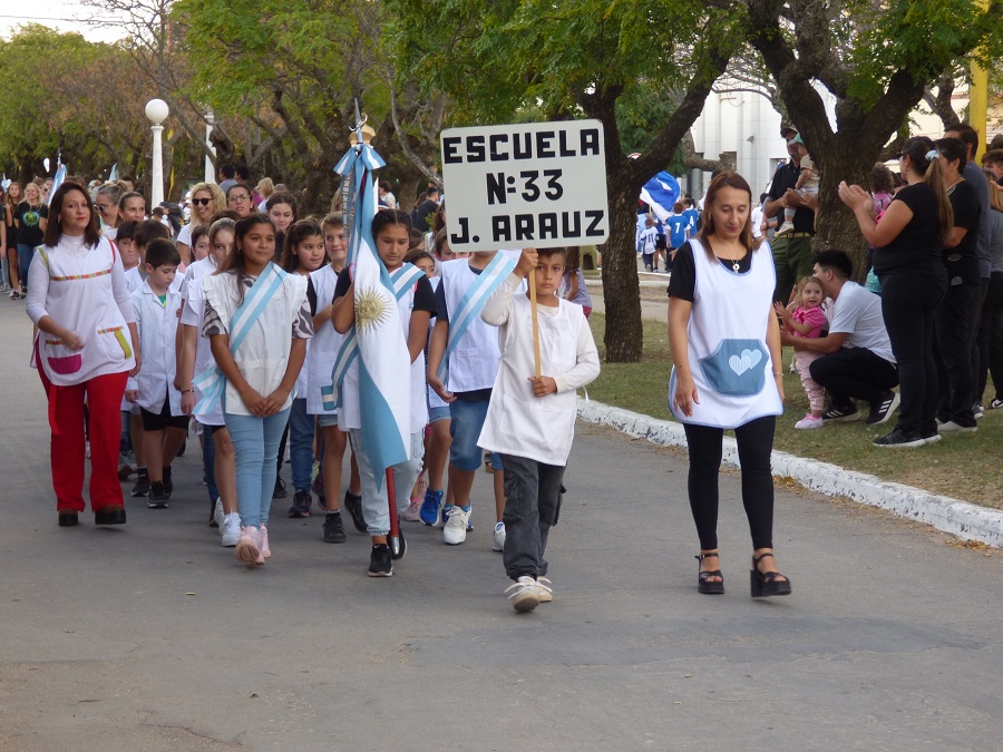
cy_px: 376
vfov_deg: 14.5
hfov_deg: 19.3
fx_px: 2955
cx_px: 502
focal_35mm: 102
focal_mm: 17.01
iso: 100
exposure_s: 1/60
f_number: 4.8
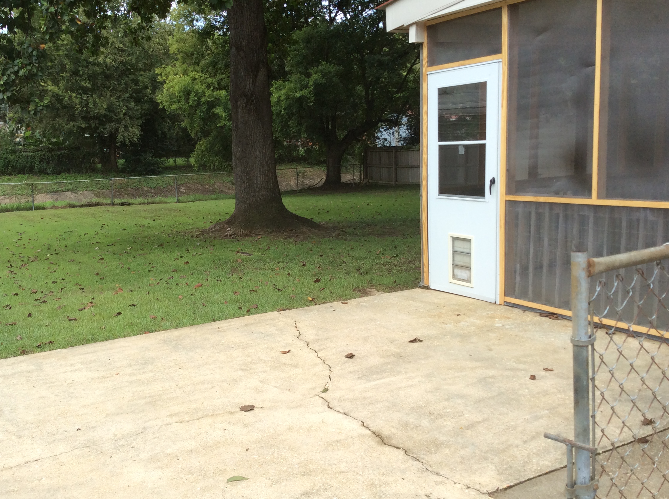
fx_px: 714
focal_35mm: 37
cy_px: 257
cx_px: 287
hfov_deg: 50.1
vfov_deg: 38.6
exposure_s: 1/312
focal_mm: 3.3
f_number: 2.4
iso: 32
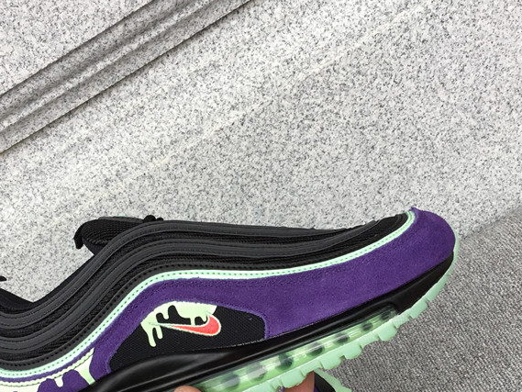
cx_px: 221
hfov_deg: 38.8
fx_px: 739
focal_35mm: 49
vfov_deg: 29.2
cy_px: 296
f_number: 2.4
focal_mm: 3.3
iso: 25
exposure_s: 1/144
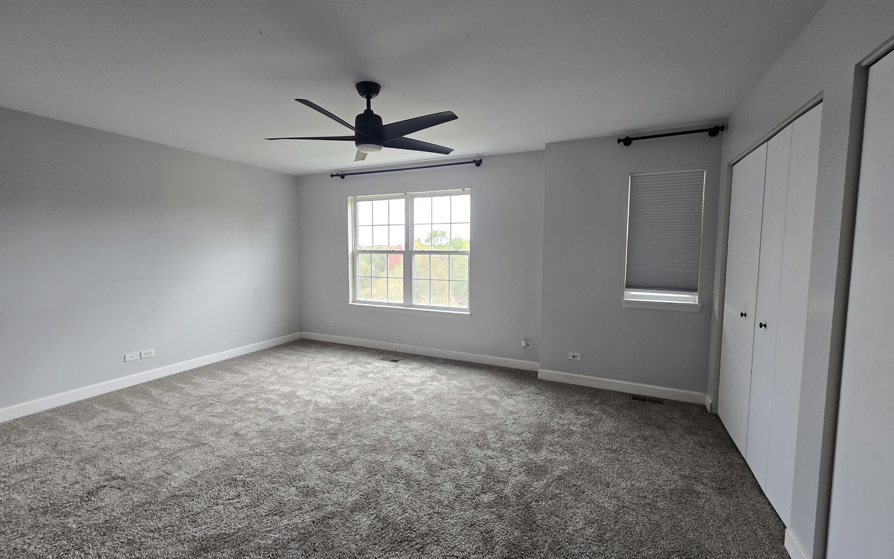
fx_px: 341
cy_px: 276
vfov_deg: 78.7
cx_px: 441
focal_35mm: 14
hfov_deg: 105.3
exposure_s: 1/60
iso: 125
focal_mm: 2.2
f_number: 2.2
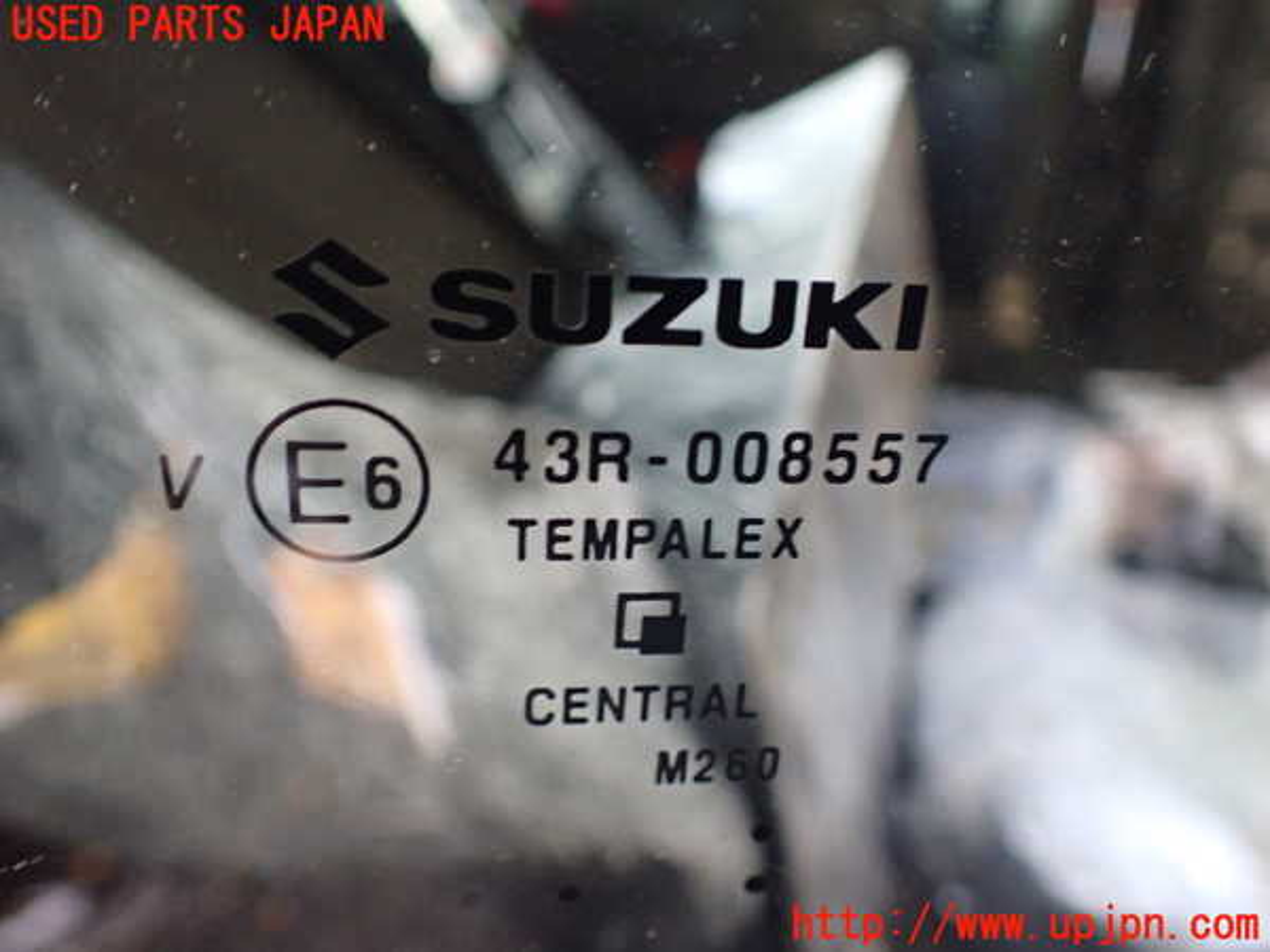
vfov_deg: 46.8
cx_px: 635
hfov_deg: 60.0
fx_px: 1101
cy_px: 476
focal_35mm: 30
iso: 800
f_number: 2.3
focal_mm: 5.4
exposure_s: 1/40
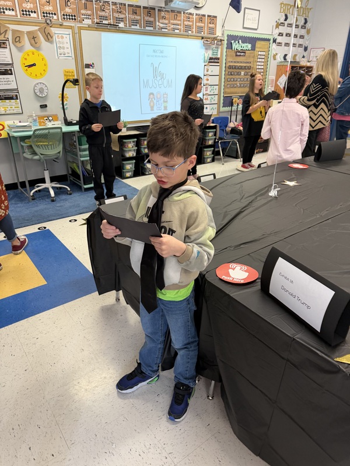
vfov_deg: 71.6
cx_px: 175
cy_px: 233
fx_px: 324
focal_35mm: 24
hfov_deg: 56.8
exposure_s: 1/60
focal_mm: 6.76
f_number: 1.78
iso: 250
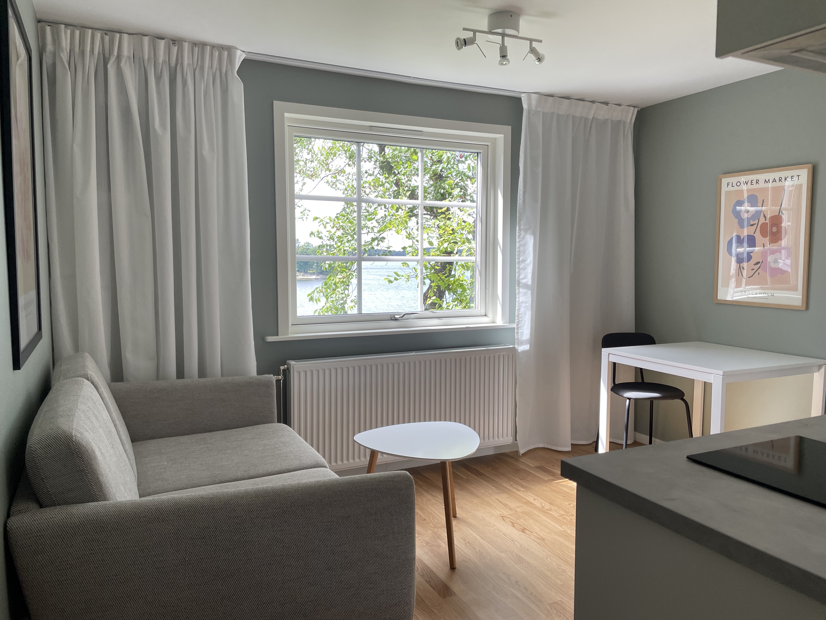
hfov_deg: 67.3
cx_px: 413
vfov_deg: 53.1
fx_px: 620
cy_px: 310
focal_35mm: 26
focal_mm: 4.2
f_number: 1.6
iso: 40
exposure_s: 1/121
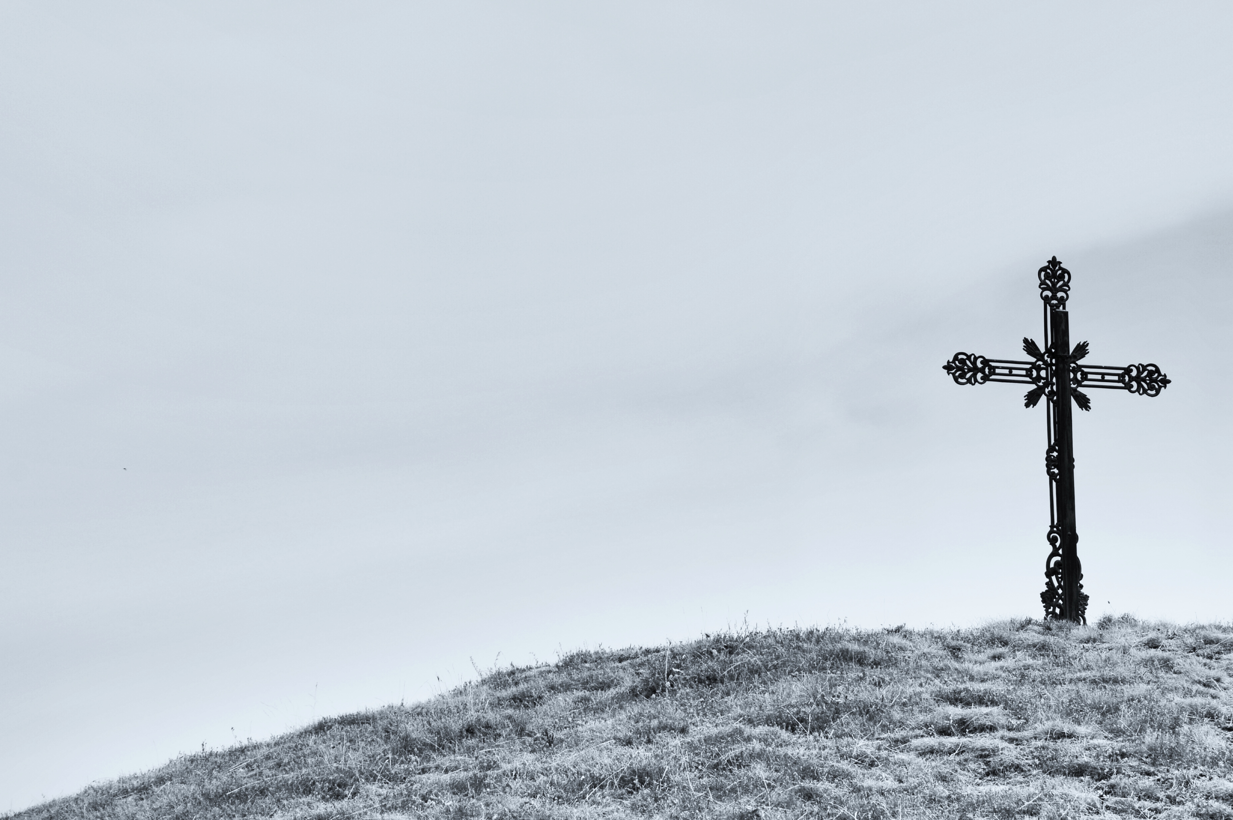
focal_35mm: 158
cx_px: 616
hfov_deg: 13.1
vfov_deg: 8.7
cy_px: 410
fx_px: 5390
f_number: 10
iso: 200
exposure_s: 1/640
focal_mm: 105
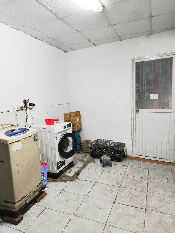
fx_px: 155
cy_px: 116
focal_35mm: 23
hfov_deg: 58.9
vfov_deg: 73.9
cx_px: 88
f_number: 1.65
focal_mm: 6.18
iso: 400
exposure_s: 1/50.3
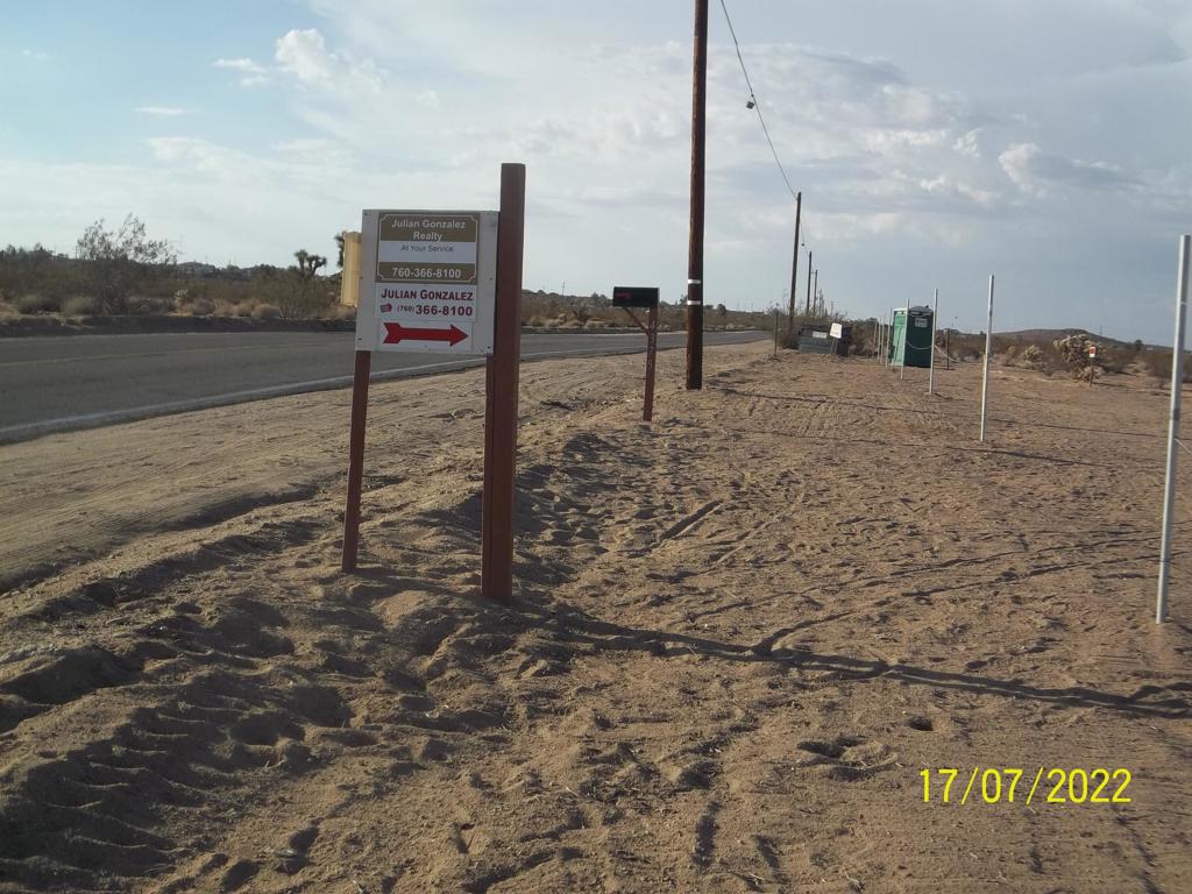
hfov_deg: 42.9
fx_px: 1515
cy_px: 447
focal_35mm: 44
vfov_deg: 32.9
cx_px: 596
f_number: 11.3
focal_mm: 7.8
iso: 80
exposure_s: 1/160
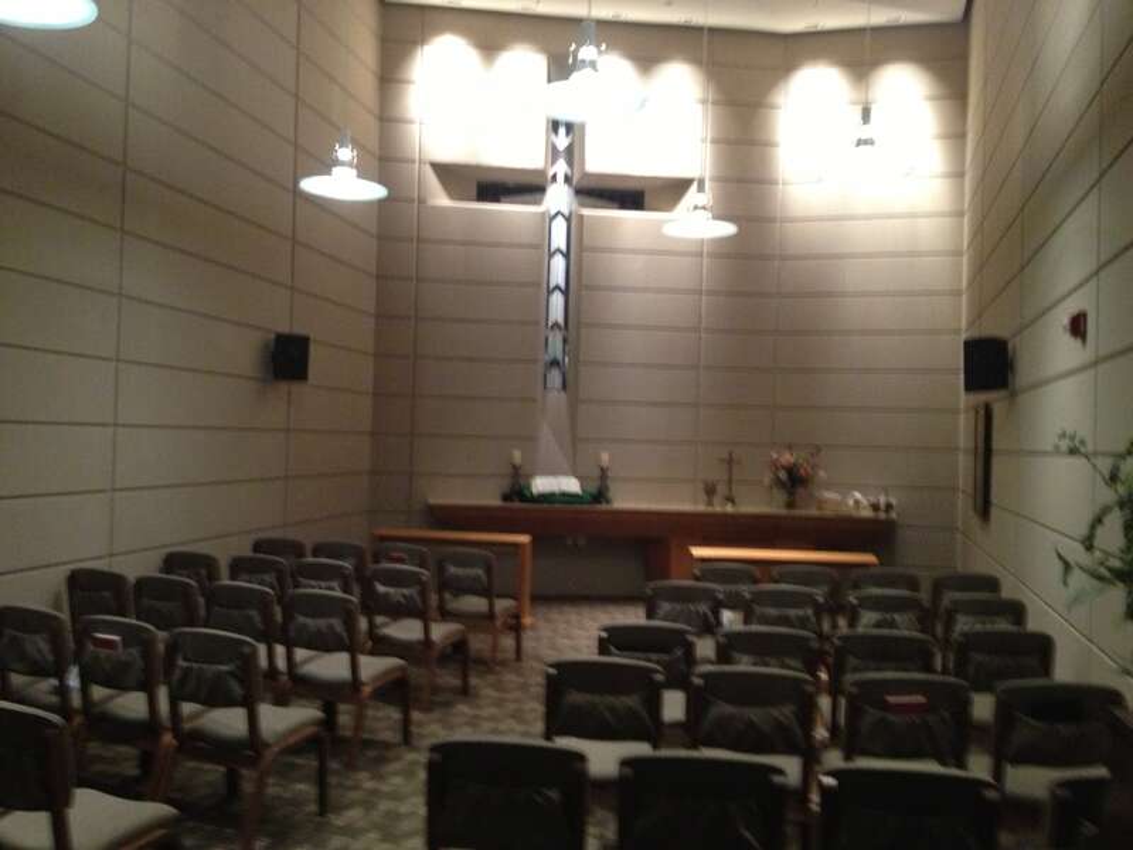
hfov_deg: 52.6
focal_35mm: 35
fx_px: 1146
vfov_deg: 40.7
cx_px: 566
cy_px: 425
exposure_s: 1/20
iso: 400
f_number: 2.4
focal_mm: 4.28
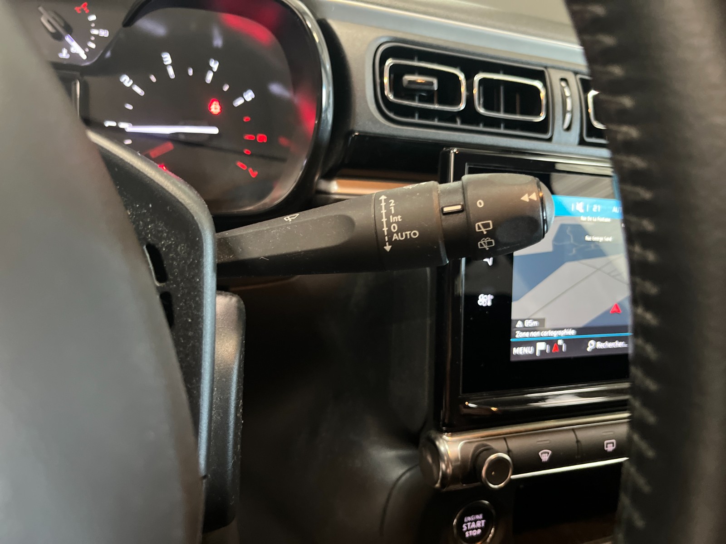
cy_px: 272
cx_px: 363
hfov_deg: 67.3
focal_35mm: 26
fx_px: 545
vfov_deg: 53.1
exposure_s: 1/25
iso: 500
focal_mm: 5.1
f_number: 1.6
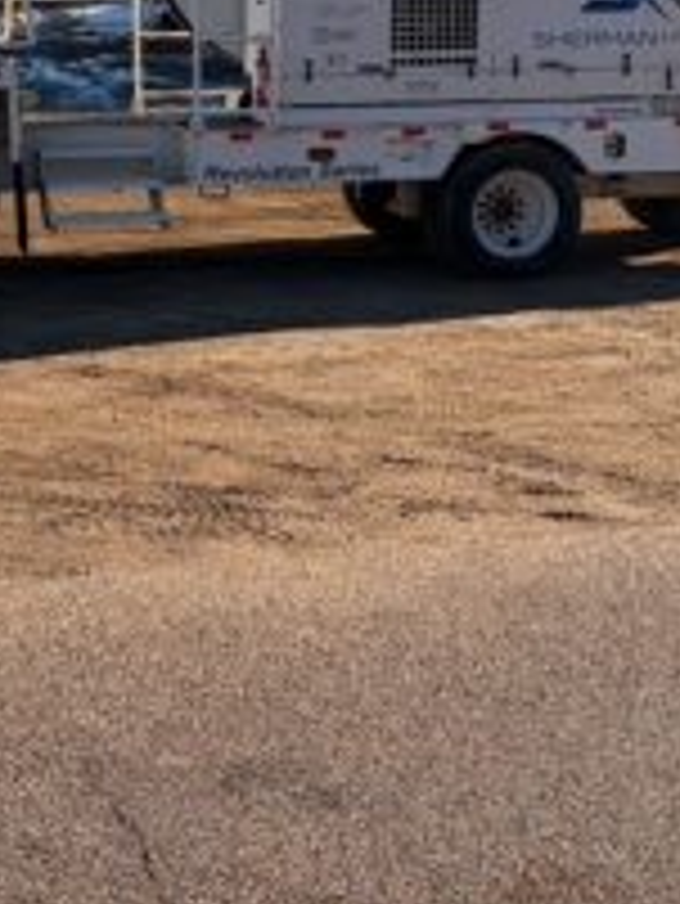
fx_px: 1622
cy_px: 234
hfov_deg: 23.5
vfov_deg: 30.7
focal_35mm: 62
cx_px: 203
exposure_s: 1/3448
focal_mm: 5.96
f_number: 1.6
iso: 50
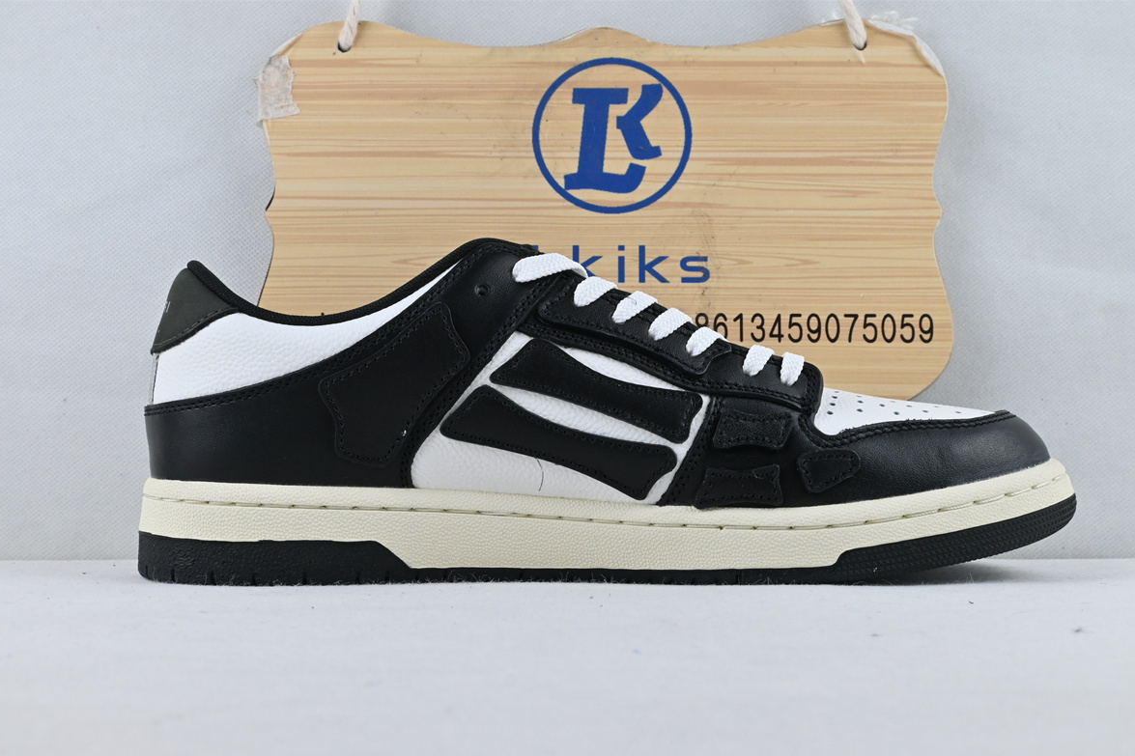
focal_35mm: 48
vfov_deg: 27.9
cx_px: 572
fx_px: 1521
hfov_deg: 40.9
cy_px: 385
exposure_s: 1/160
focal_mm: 31.5
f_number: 10
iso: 1000
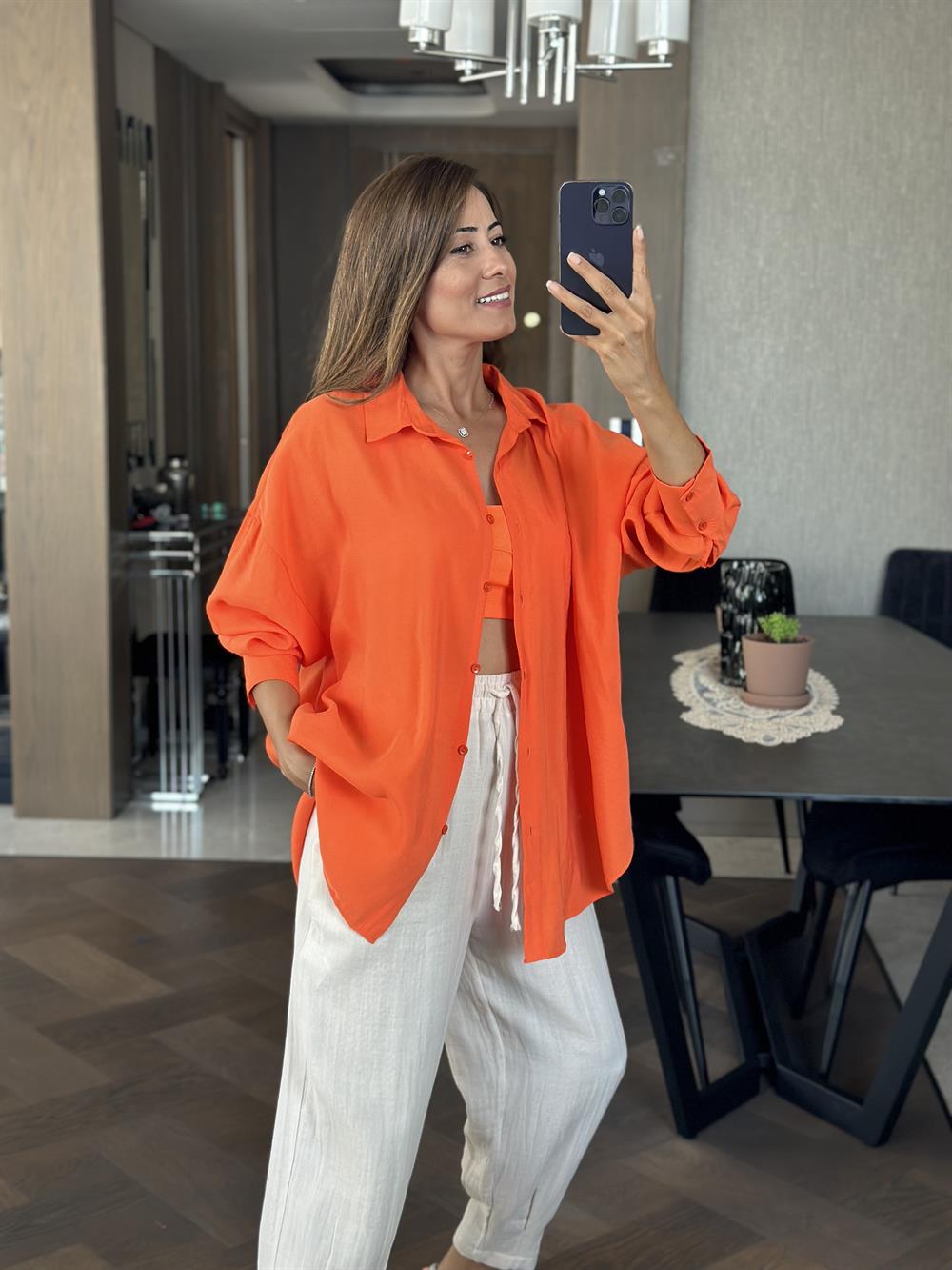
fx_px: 1760
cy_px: 635
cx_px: 476
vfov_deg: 39.7
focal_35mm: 48
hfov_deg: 30.3
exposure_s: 1/67
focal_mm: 6.86
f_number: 1.78
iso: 125
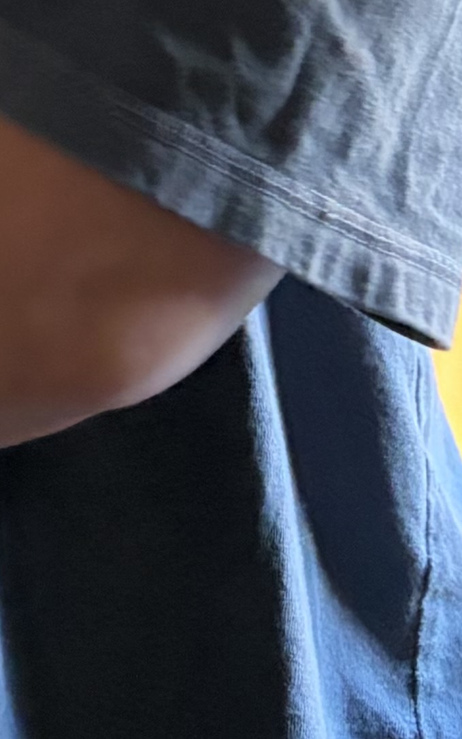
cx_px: -274
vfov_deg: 12.5
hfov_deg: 8.8
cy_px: -801
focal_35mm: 145
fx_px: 2920
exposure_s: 1/30
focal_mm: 5.96
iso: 800
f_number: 1.6
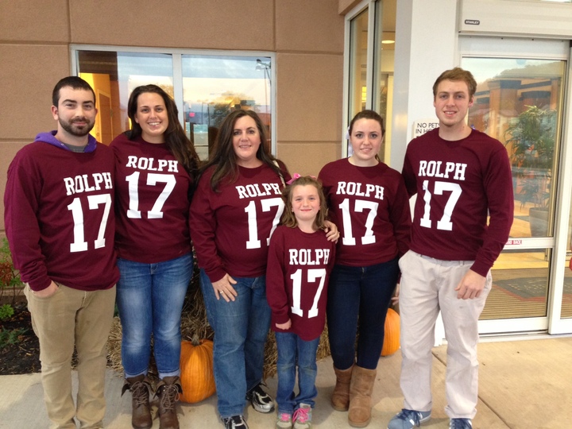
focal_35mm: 33
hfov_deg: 55.4
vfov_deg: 42.9
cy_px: 214
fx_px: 545
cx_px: 286
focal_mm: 4.12
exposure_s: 1/20
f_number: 2.4
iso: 200
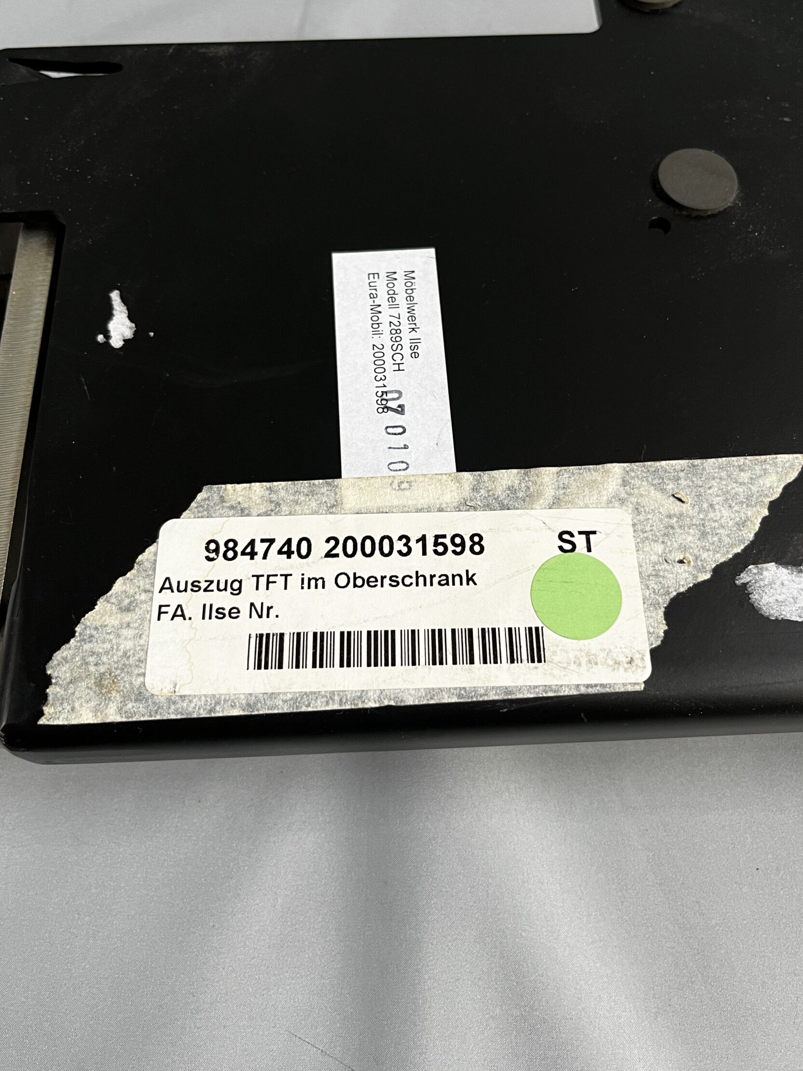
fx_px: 928
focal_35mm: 30
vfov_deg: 59.8
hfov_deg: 46.8
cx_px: 417
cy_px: 473
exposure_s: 1/50
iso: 100
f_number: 1.6
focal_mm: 5.1
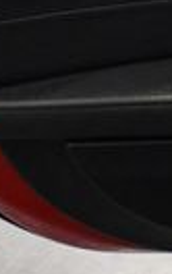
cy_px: -31
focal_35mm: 178
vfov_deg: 11.6
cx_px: 367
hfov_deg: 7.1
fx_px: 1329
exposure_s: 1/125
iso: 1800
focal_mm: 18
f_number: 3.5
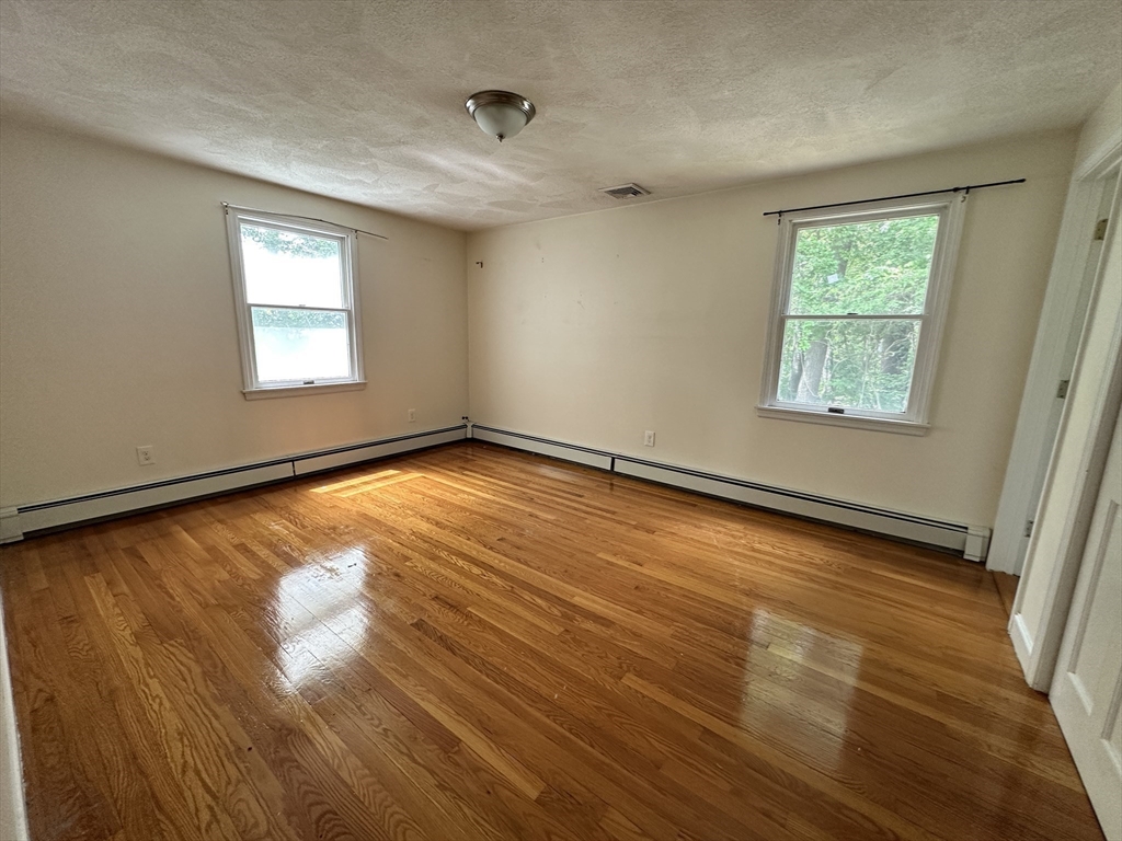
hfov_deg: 102.1
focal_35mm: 14
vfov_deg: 85.7
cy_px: 420
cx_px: 561
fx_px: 454
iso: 200
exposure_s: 1/99
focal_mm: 2.22
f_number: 2.2
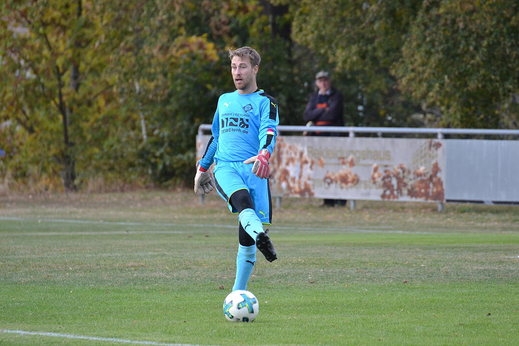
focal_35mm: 405
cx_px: 260
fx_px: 5838
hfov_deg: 5.1
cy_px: 173
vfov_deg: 3.4
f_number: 5.6
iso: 900
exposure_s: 1/500
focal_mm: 270
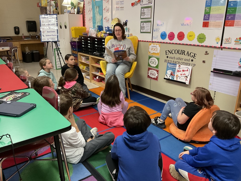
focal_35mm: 29
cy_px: 90
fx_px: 202
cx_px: 120
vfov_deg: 48.2
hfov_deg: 61.7
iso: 320
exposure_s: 1/40
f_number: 1.8
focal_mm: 3
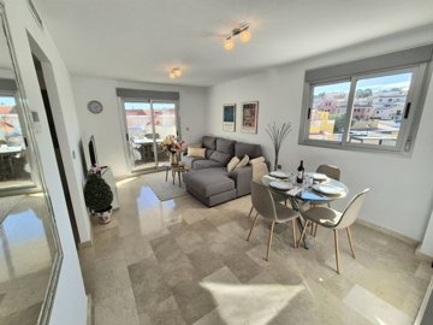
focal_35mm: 13
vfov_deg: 89.9
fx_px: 163
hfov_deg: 106.2
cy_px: 162
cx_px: 216
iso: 50
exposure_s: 1/556
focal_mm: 2.2
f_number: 2.2
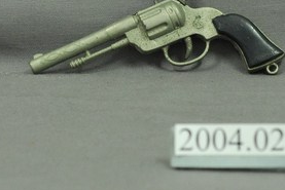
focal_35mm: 208
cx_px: 155
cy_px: 38
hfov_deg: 9.9
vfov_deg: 6.6
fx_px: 1647
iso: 1000
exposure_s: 1/10
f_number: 8
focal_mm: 60
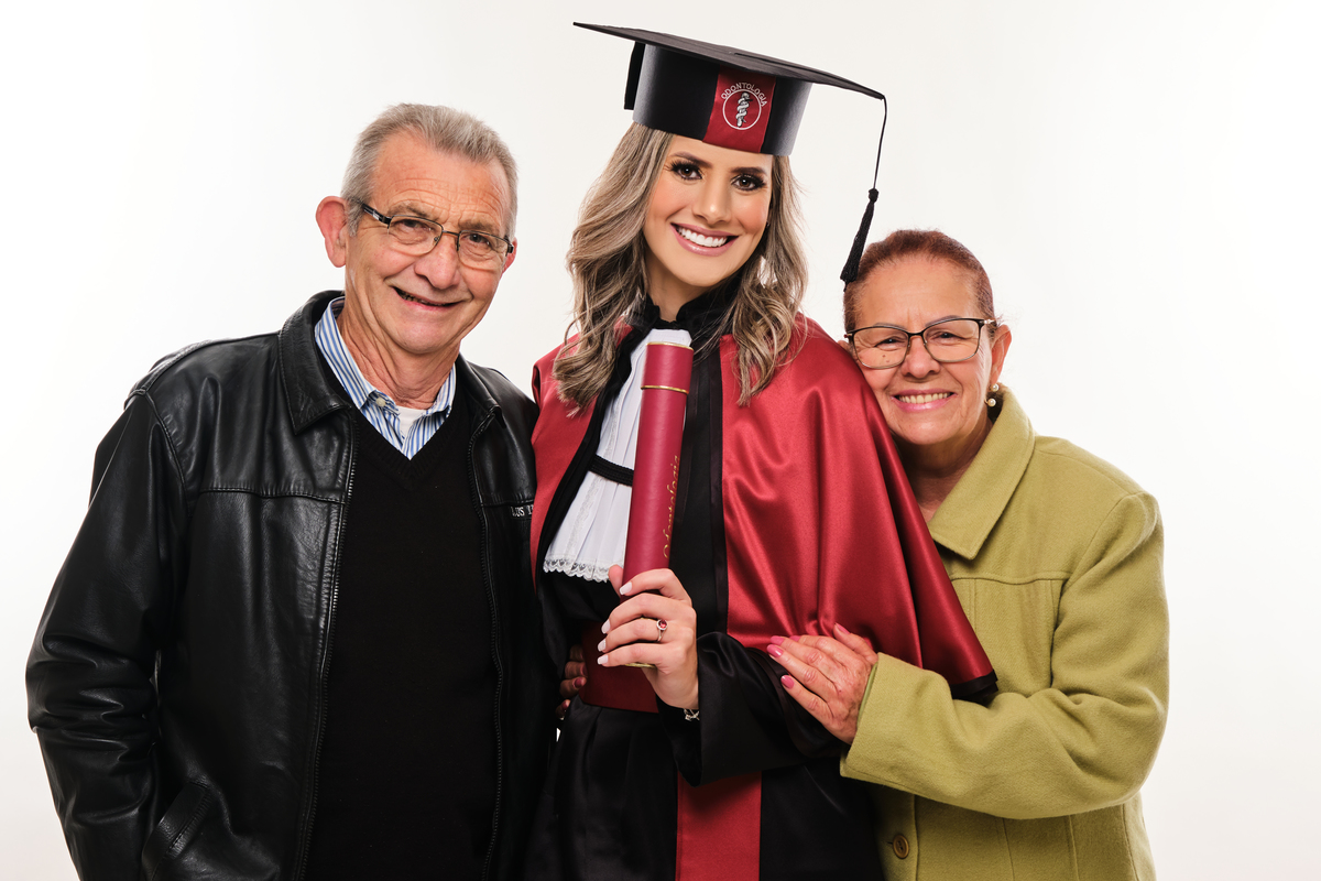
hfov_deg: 32.4
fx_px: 2275
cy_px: 440
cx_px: 660
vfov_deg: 21.9
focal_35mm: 62
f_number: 9
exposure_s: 1/125
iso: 200
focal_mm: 41.1
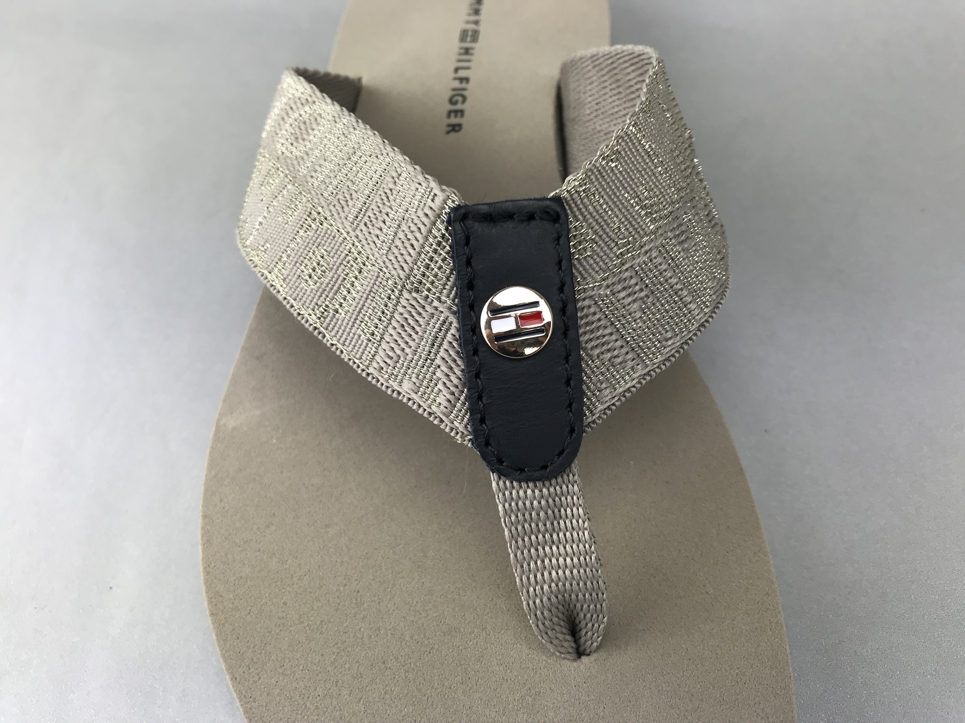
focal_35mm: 28
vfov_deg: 49.7
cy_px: 362
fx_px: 781
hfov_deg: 63.4
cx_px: 482
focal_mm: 3.99
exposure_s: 1/242
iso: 20
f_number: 1.8
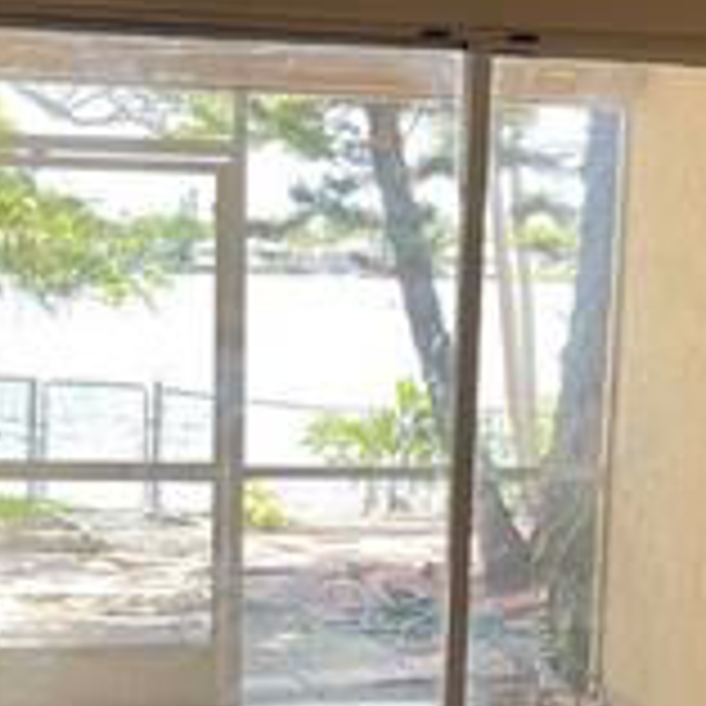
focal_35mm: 88
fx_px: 2031
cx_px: 364
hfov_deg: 19.7
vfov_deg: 19.1
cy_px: 724
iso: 64
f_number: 1.6
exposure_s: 1/120
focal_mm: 5.1
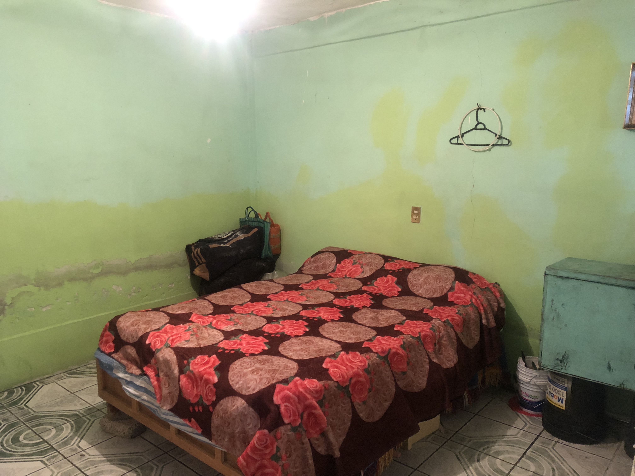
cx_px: 318
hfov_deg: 63.4
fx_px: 514
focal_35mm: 28
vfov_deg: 49.7
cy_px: 238
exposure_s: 1/11
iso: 100
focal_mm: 4
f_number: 1.8
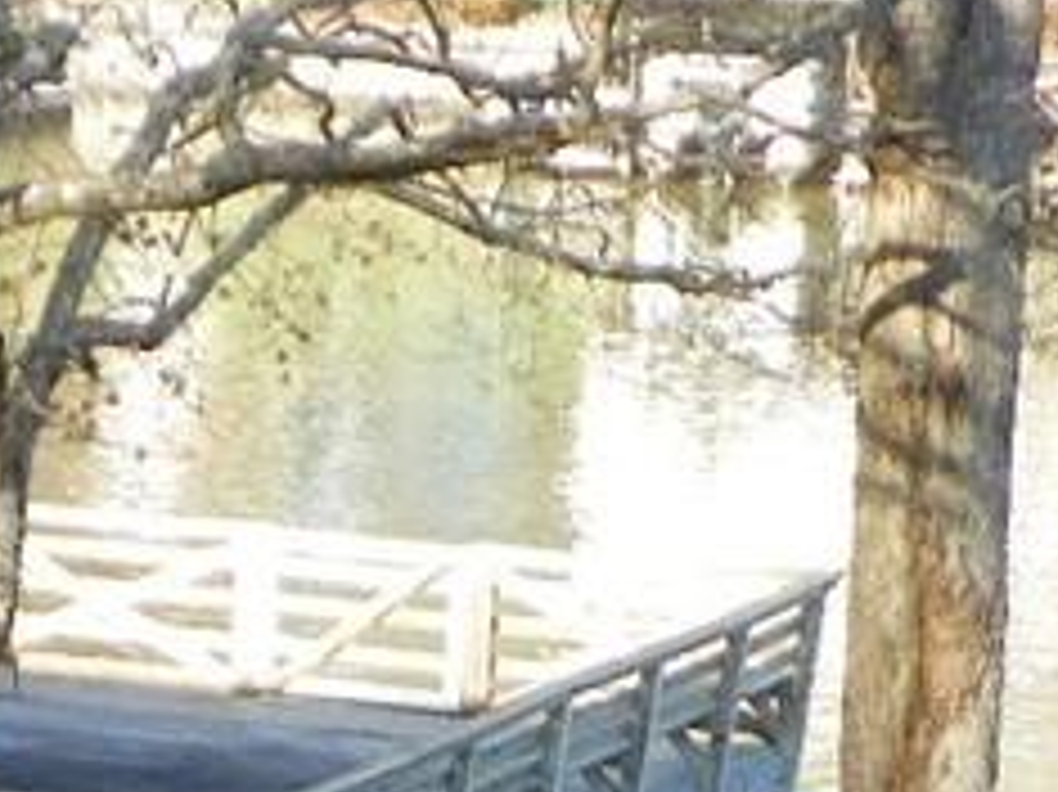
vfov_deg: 6.6
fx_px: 6660
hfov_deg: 9.1
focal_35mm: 218
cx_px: 176
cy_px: 1480
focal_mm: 8.9
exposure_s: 1/160
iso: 80
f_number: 3.5
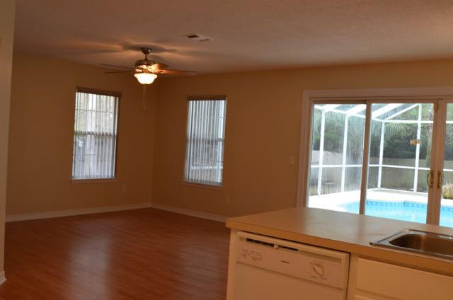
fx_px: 452
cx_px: 226
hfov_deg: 53.2
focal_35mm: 36
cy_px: 150
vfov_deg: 36.7
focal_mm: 24
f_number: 7.1
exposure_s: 1/40
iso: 800
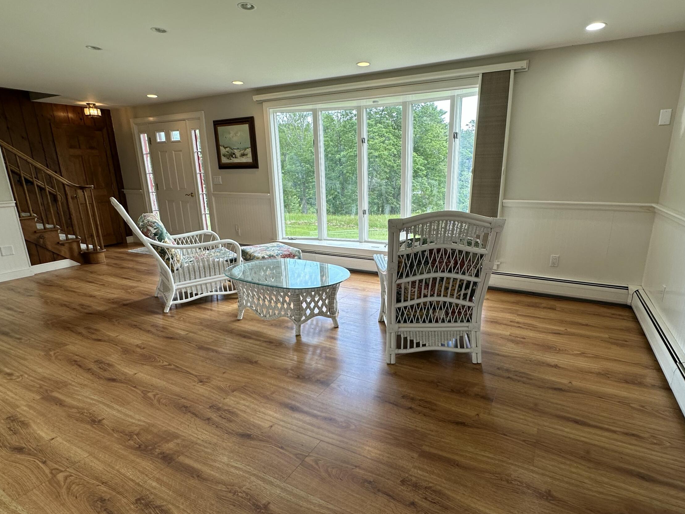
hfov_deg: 84.6
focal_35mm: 19
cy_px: 272
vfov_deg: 68.6
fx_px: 376
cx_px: 365
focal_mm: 2.22
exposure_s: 1/120
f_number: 2.2
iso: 50
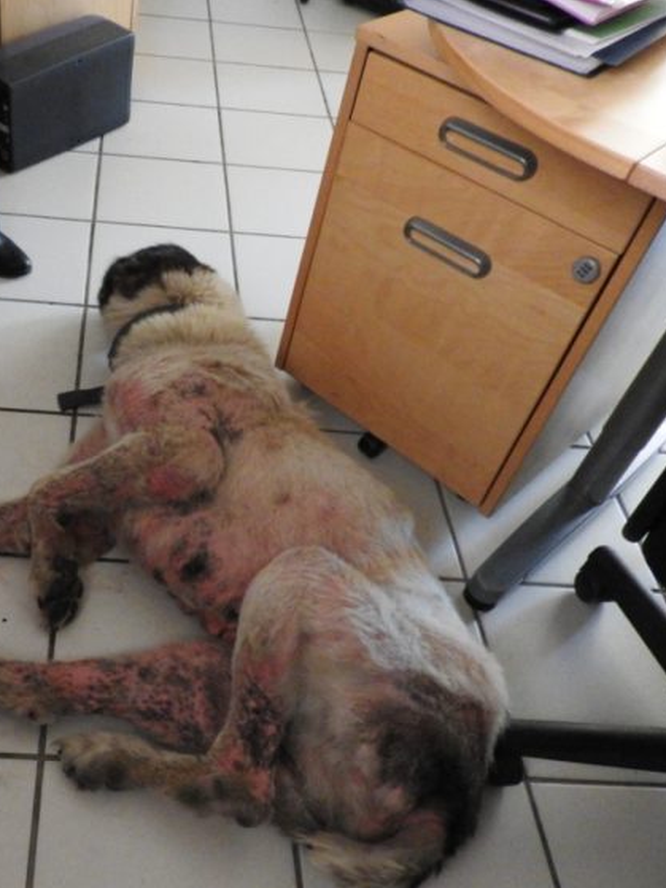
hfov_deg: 41.3
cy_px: 456
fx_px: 847
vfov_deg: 55.4
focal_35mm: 33
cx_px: 141
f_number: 3.3
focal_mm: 4.3
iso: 1100
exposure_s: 1/30
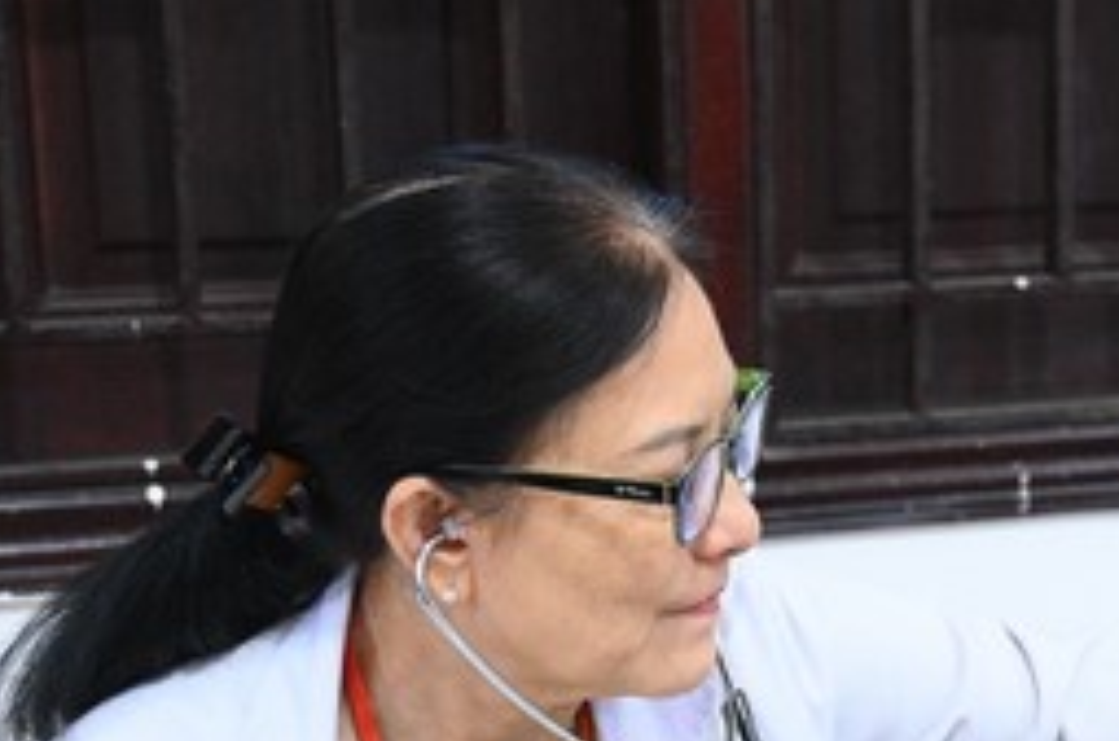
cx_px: 1071
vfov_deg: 13.9
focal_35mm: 97
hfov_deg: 20.5
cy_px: 723
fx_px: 3009
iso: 10000
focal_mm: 38
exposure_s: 1/200
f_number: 4
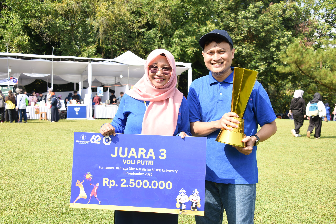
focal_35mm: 42
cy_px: 112
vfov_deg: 31.9
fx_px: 392
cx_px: 168
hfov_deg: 46.4
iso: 100
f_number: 6.3
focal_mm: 42
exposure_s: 1/125
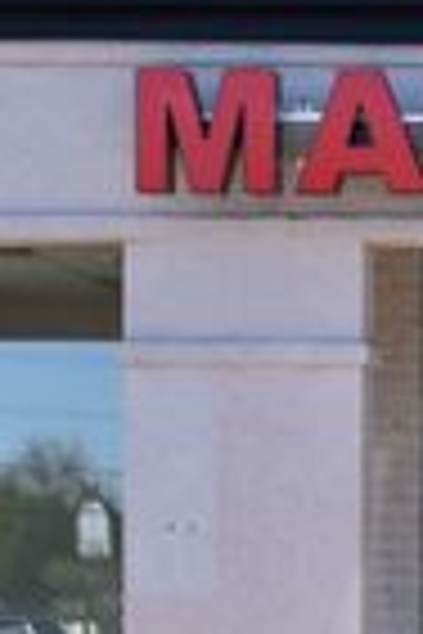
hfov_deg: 6.5
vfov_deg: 10.3
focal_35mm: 197
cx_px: 1148
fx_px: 3477
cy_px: 674
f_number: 10
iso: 400
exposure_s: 1/250
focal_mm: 29
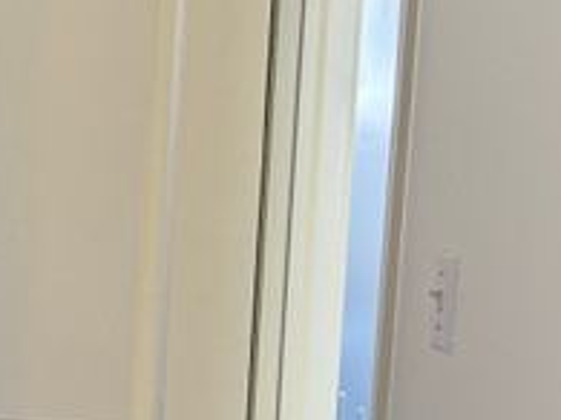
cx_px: -662
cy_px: 265
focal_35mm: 126
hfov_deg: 13.0
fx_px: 2041
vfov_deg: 11.7
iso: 100
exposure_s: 1/60
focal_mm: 6.86
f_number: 1.78
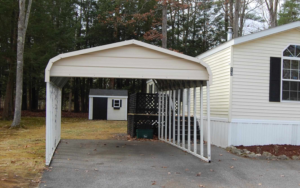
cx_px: 185
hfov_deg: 40.3
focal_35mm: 50
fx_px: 407
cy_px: 78
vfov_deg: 25.9
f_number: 6.3
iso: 200
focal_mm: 23
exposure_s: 1/160
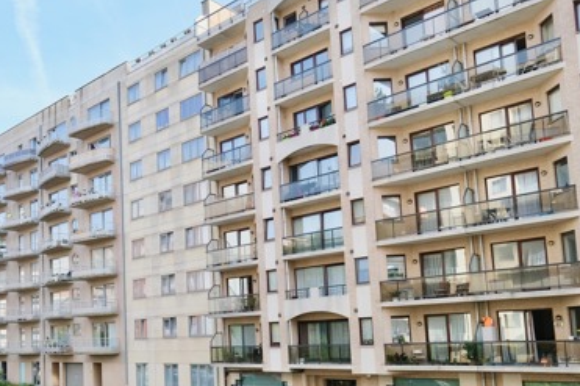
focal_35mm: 33
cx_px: 169
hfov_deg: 55.4
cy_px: 288
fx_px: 531
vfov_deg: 38.9
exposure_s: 1/170
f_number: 6.4
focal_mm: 11.5
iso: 320
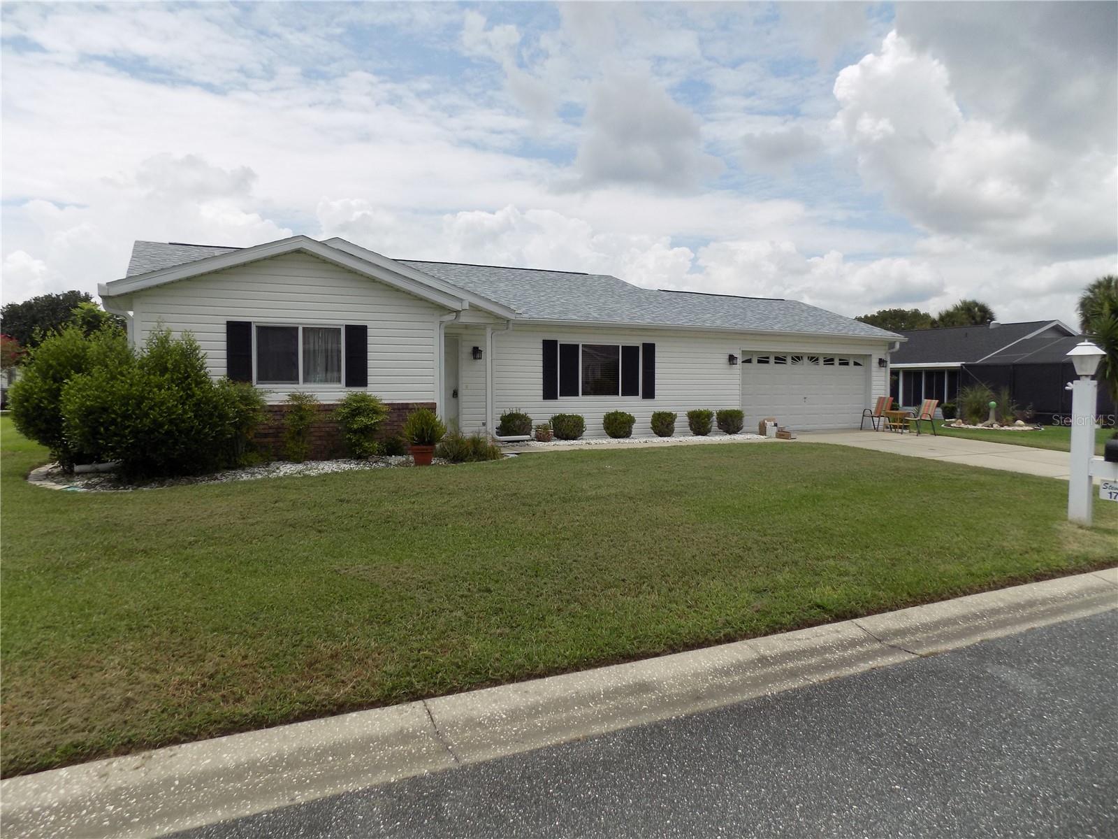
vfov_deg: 58.9
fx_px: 743
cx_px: 559
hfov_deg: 73.9
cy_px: 420
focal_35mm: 23
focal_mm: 4
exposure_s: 1/160
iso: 80
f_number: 9.9
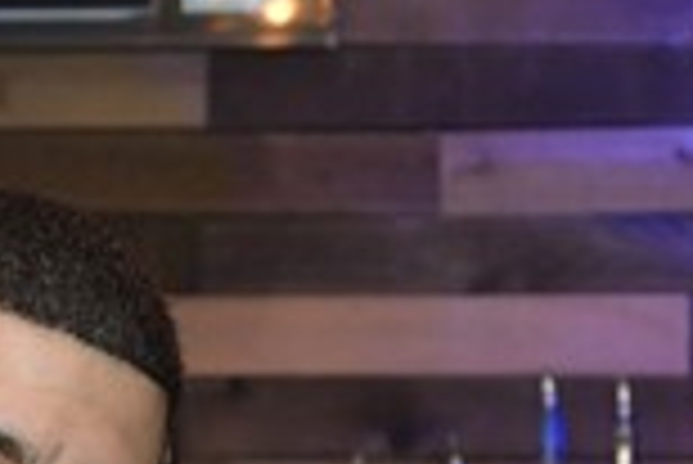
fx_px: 3911
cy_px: 642
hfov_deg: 10.1
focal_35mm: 203
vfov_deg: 6.7
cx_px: 482
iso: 2000
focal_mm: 38
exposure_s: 1/100
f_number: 4
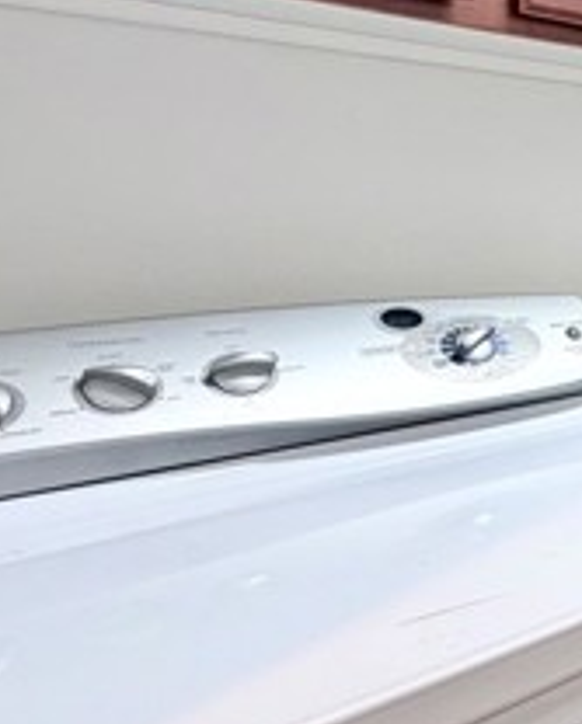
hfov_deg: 25.0
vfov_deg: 43.2
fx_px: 902
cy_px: 240
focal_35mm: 42
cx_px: 920
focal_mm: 2.22
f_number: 2.2
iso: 200
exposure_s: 1/60
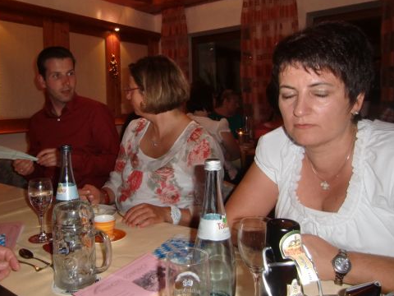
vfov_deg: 46.7
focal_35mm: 30
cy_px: 129
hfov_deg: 59.7
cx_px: 171
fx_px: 341
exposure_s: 1/30
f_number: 3.2
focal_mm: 4.3
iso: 125
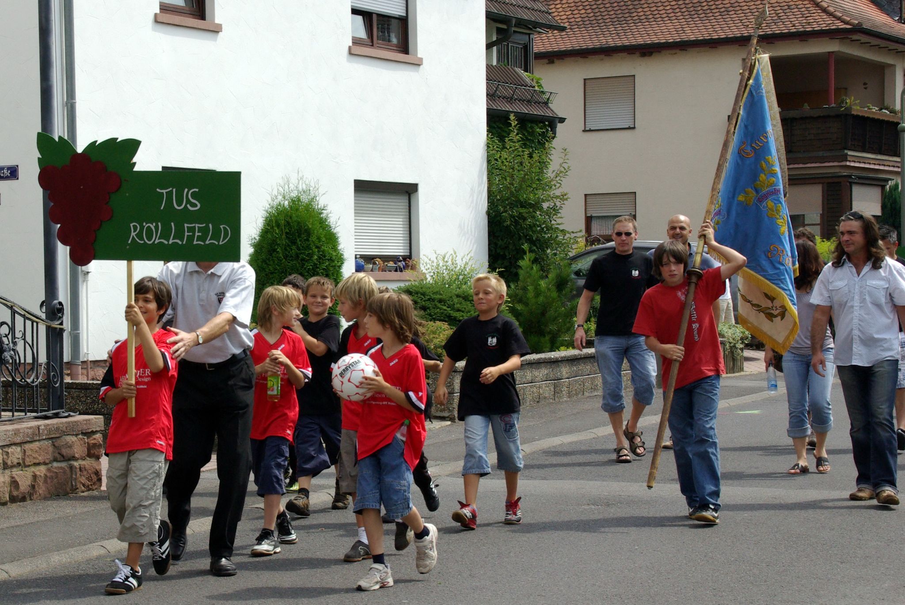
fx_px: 1510
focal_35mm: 60
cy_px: 302
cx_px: 452
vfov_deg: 22.7
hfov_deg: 33.4
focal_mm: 40
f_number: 8
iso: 400
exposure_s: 1/500
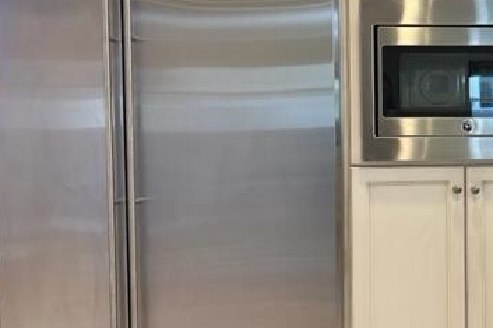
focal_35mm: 49
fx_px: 671
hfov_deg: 38.0
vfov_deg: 27.5
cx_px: 432
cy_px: 137
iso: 100
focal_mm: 5.7
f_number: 1.5
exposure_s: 1/60
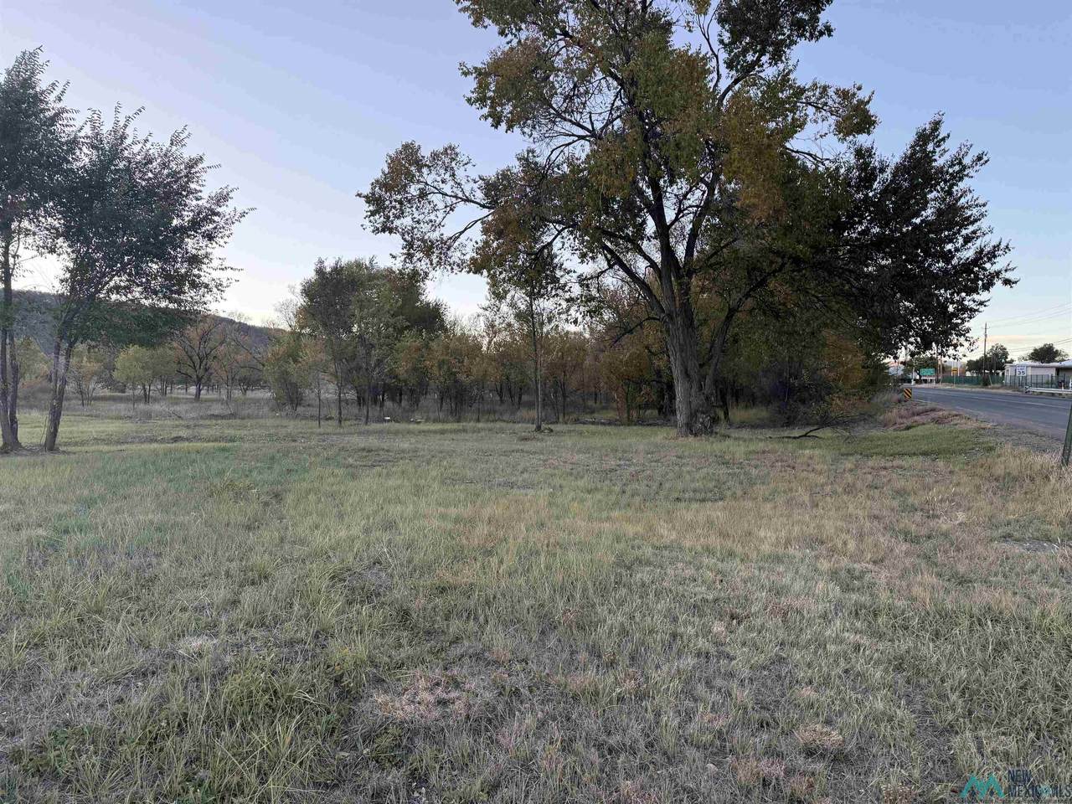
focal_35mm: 24
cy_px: 402
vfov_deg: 56.8
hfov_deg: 71.6
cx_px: 536
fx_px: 743
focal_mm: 6.76
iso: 100
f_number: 1.78
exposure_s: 1/450
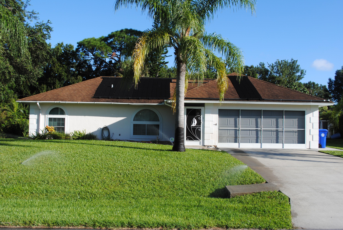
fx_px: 343
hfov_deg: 53.1
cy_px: 115
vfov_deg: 37.0
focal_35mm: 36
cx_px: 172
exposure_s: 1/250
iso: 100
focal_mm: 24
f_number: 8
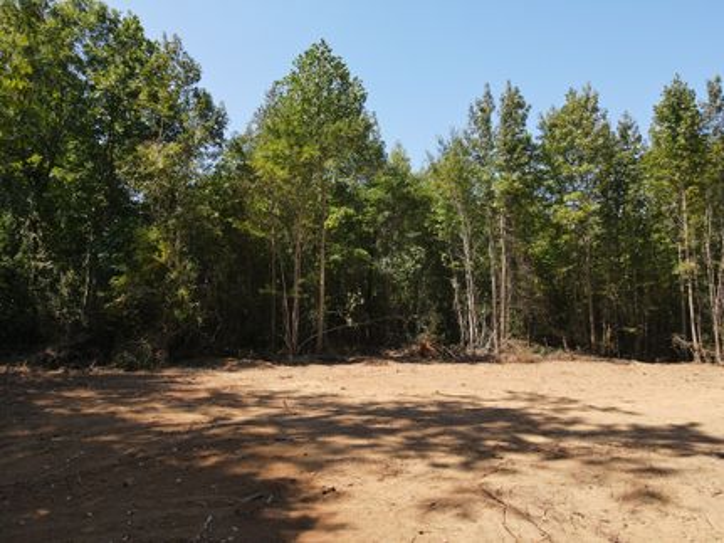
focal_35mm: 24
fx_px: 502
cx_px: 362
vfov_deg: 56.8
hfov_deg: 71.6
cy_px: 272
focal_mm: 4.5
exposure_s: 1/350
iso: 100
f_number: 2.8
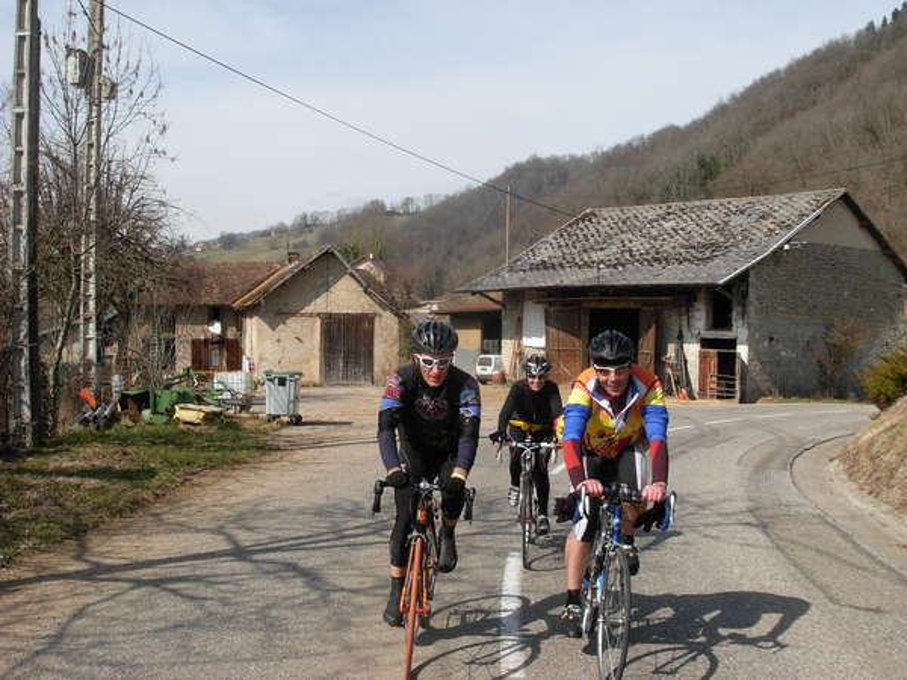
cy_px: 340
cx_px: 454
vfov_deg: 37.7
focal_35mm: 38
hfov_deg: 49.0
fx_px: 996
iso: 79
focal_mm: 6.3
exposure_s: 1/527
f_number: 4.9
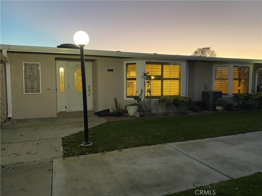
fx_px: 197
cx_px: 131
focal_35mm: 26
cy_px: 98
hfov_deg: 67.3
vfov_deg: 53.0
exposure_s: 1/40
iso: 400
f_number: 1.8
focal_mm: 4.25
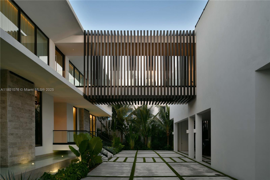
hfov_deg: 73.8
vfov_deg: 53.1
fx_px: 180
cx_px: 135
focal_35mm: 24
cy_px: 90
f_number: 11
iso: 100
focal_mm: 24
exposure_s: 1/3
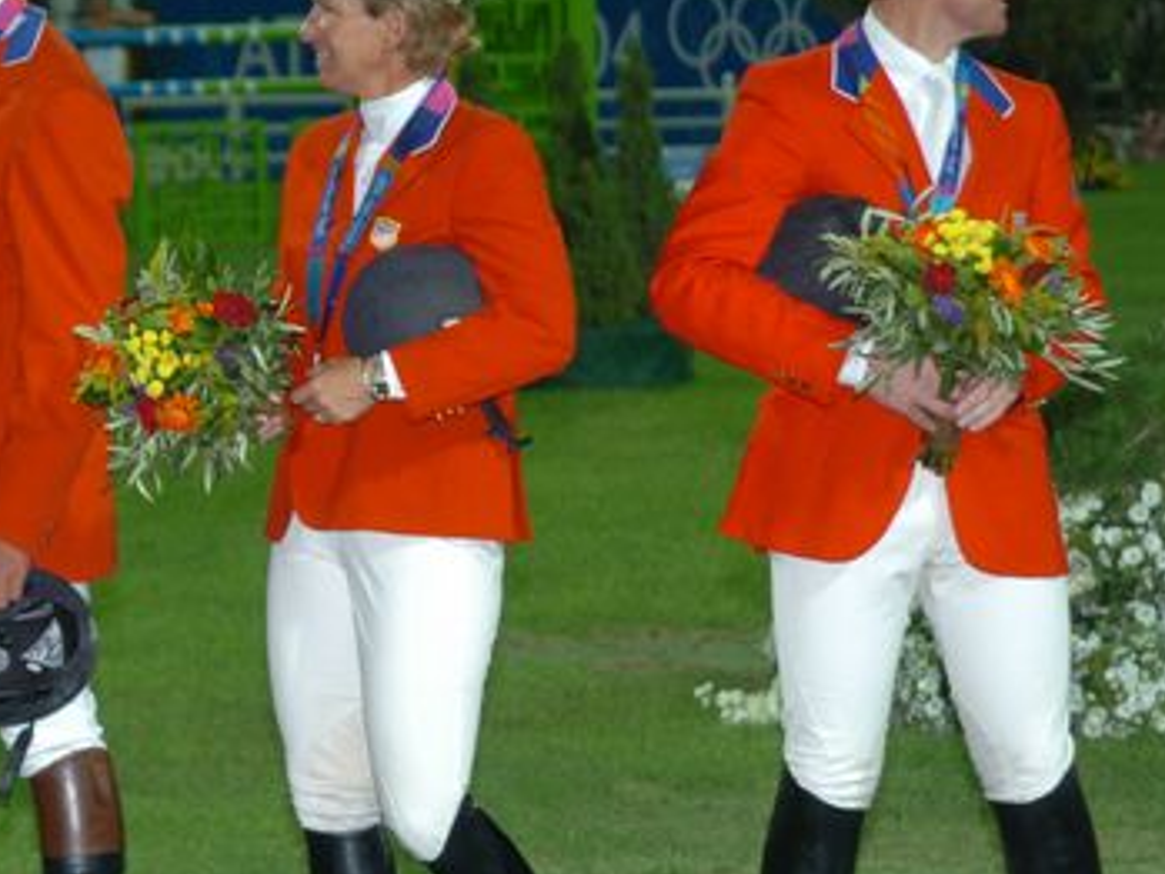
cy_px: 364
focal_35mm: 243
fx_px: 8181
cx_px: 107
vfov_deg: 6.1
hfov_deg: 8.1
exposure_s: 1/250
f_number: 5.3
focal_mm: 92
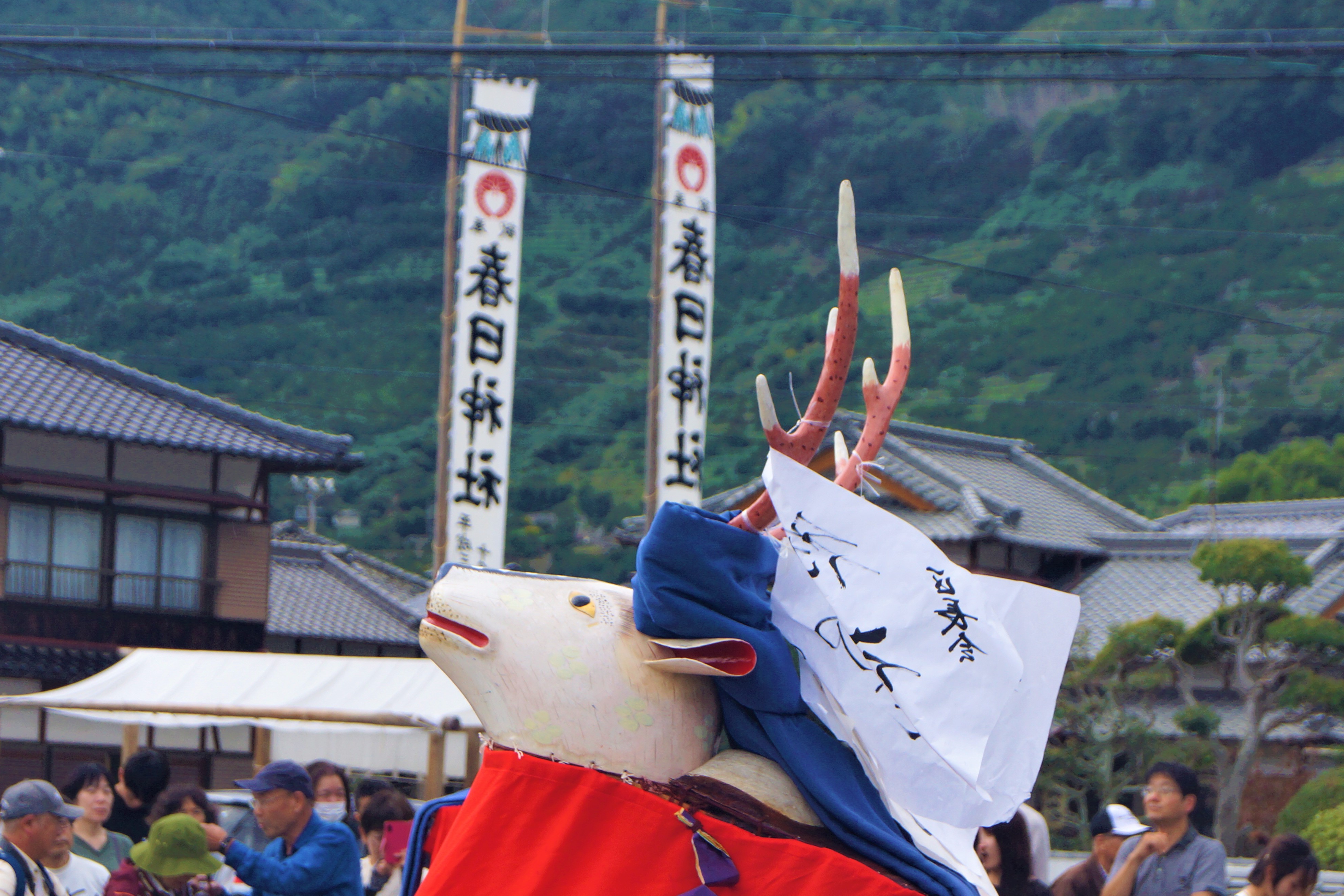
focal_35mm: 126
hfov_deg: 16.3
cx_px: 695
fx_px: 4695
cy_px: 535
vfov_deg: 10.9
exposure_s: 1/200
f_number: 8
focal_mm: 55
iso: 100
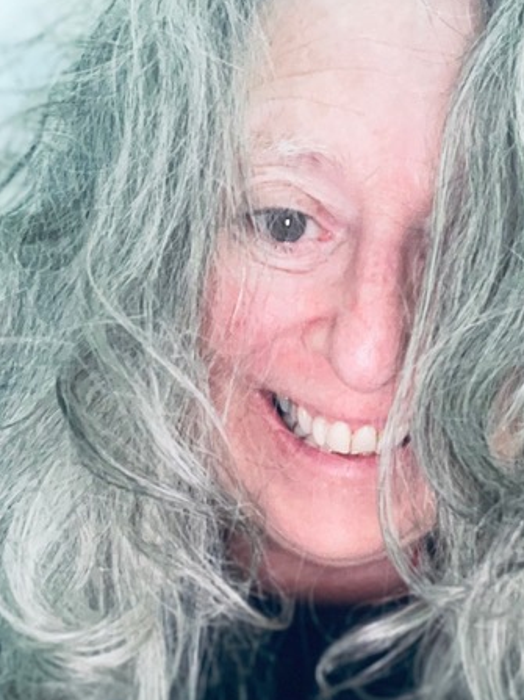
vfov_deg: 43.5
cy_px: 442
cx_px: 363
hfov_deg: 33.2
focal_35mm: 43
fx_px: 868
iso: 250
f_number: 2.2
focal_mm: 2.71
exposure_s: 1/30
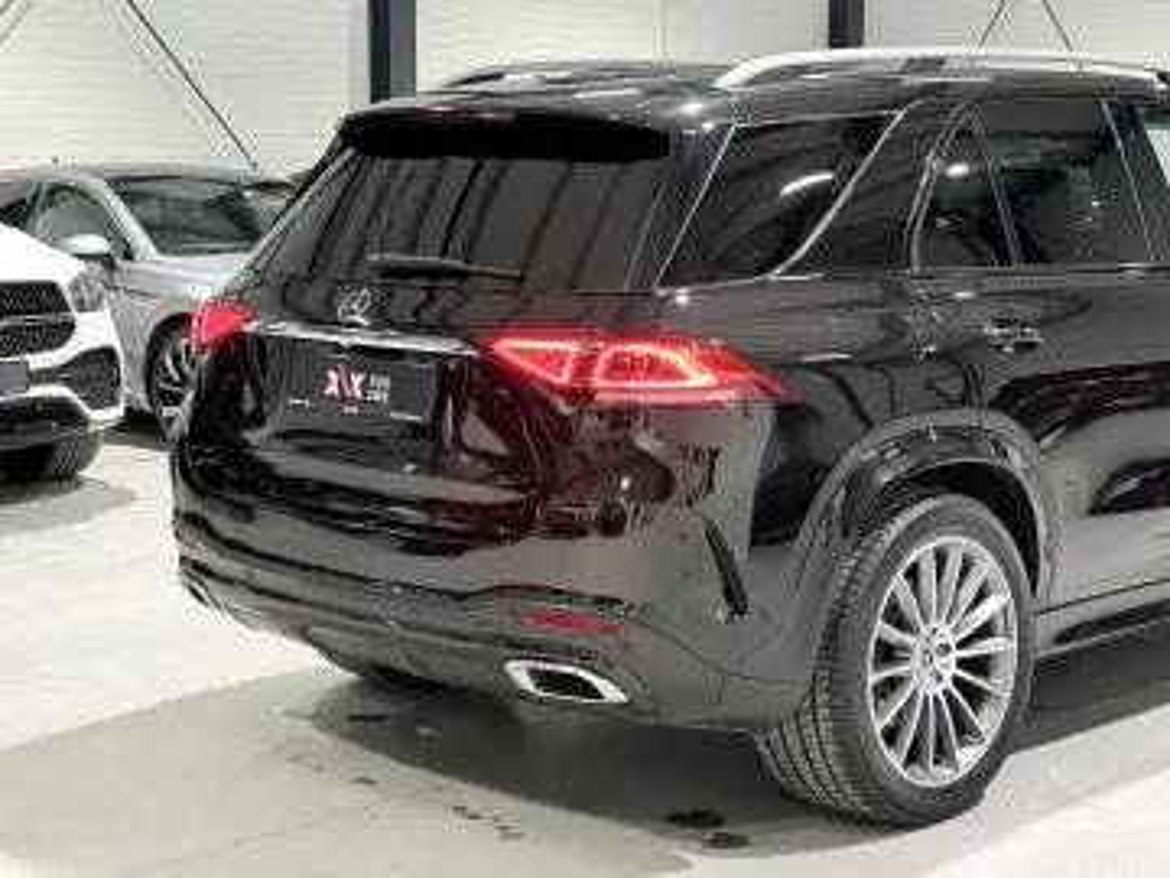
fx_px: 1622
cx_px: 585
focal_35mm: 48
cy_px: 439
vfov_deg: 30.3
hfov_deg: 39.7
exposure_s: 1/50
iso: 200
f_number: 1.78
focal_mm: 6.76
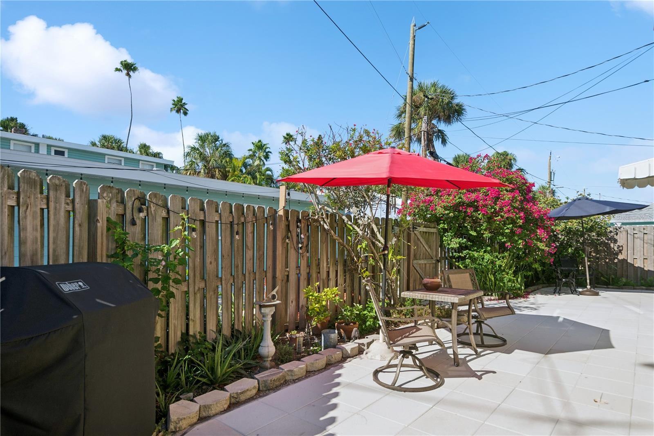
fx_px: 354
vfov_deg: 63.2
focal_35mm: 20
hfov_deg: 85.4
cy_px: 218
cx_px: 327
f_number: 8
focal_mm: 13
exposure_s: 1/640
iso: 200
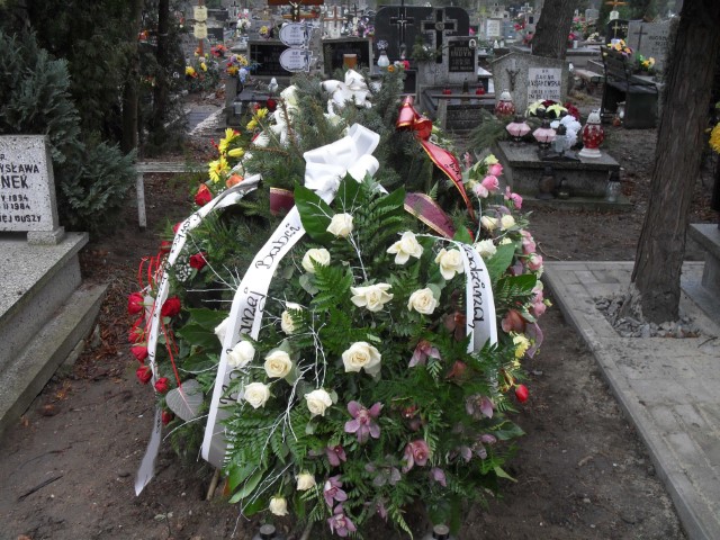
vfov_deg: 40.7
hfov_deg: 52.6
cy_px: 270
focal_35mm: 35
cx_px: 360
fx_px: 728
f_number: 3.2
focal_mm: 6.3
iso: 100
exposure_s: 1/125
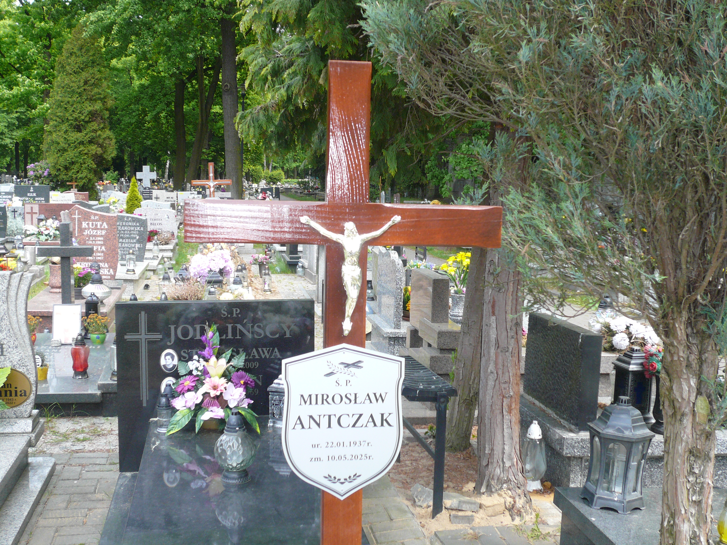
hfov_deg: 44.8
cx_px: 364
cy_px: 272
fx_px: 882
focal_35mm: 42
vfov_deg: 34.3
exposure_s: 1/200
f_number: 3.3
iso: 100
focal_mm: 6.9
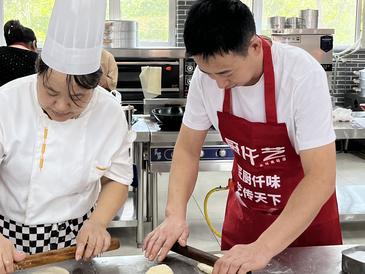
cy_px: 122
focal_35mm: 53
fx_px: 559
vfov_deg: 27.5
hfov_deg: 36.2
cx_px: 181
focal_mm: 5.1
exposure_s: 1/119
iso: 125
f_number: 1.6
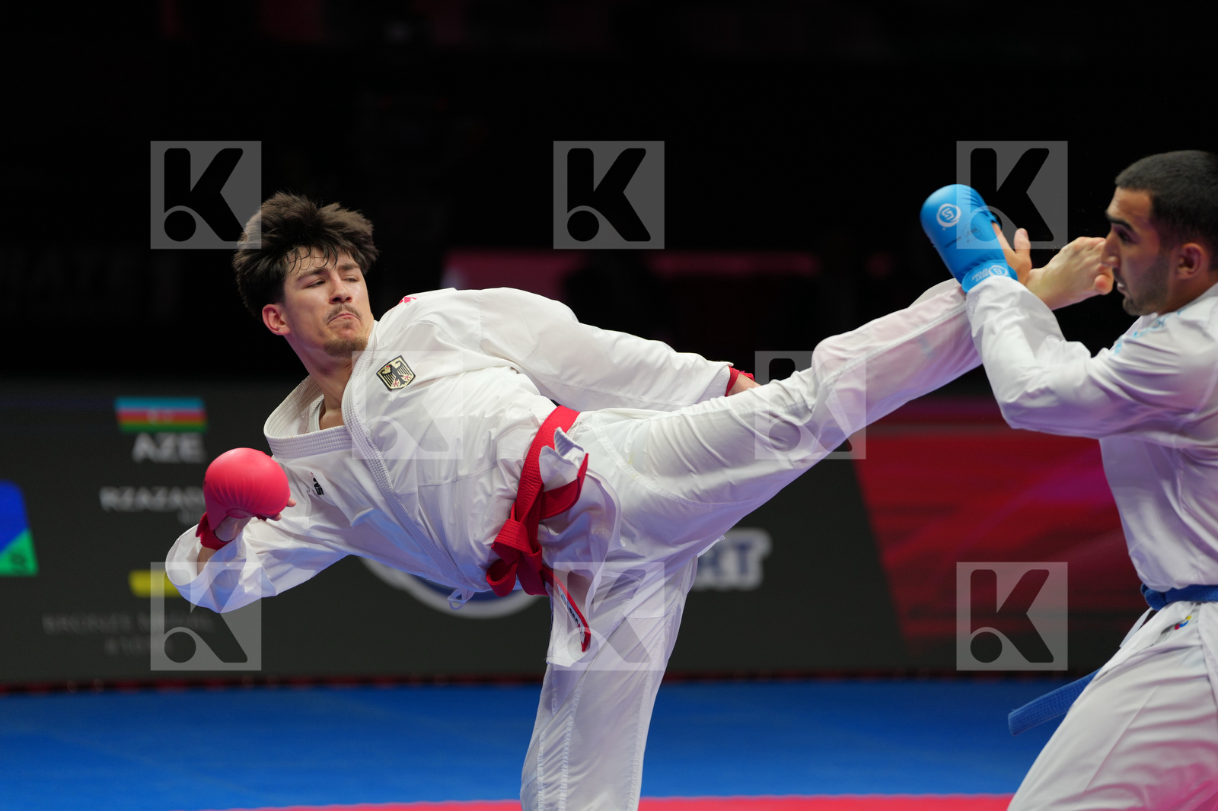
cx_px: 609
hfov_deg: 10.3
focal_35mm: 200
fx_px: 6765
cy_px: 406
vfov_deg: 6.9
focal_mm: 200
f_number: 2.8
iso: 400
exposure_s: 1/1000
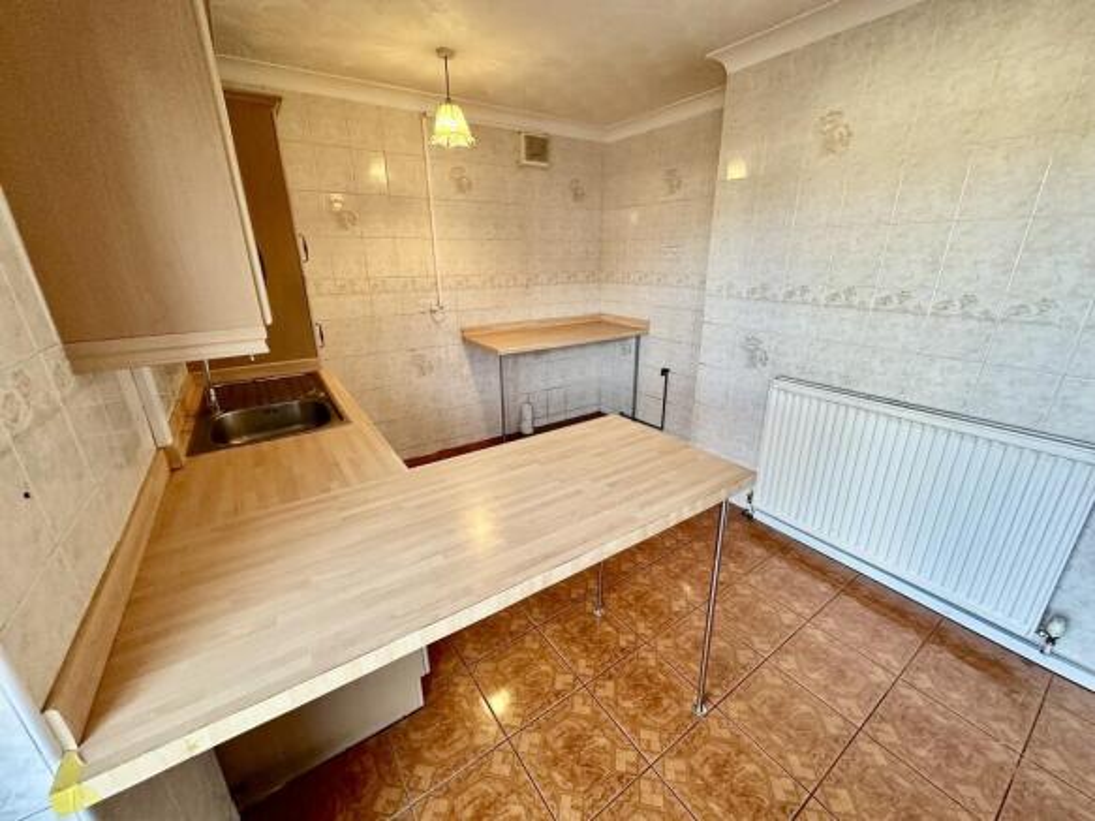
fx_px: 443
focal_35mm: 14
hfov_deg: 102.1
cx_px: 548
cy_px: 410
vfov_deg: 85.7
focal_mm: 2.22
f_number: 2.2
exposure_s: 1/96
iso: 320
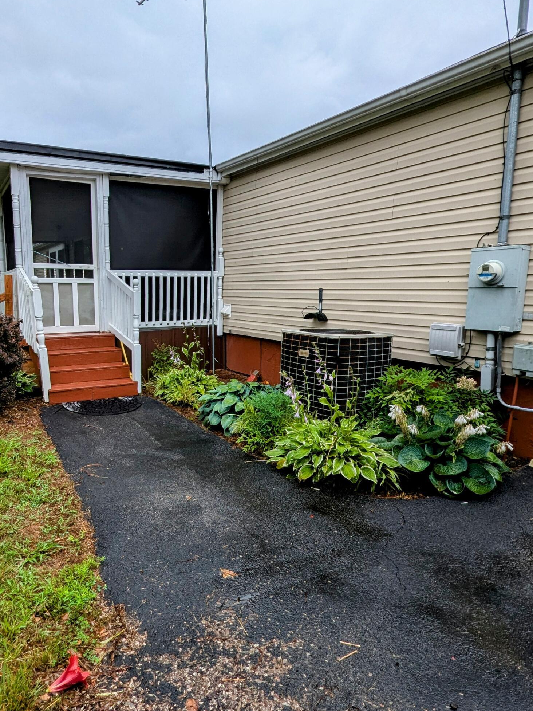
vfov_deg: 81.7
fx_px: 411
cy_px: 354
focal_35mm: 20
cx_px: 185
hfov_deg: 64.5
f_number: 2.2
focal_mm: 1.95
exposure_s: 1/617
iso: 49
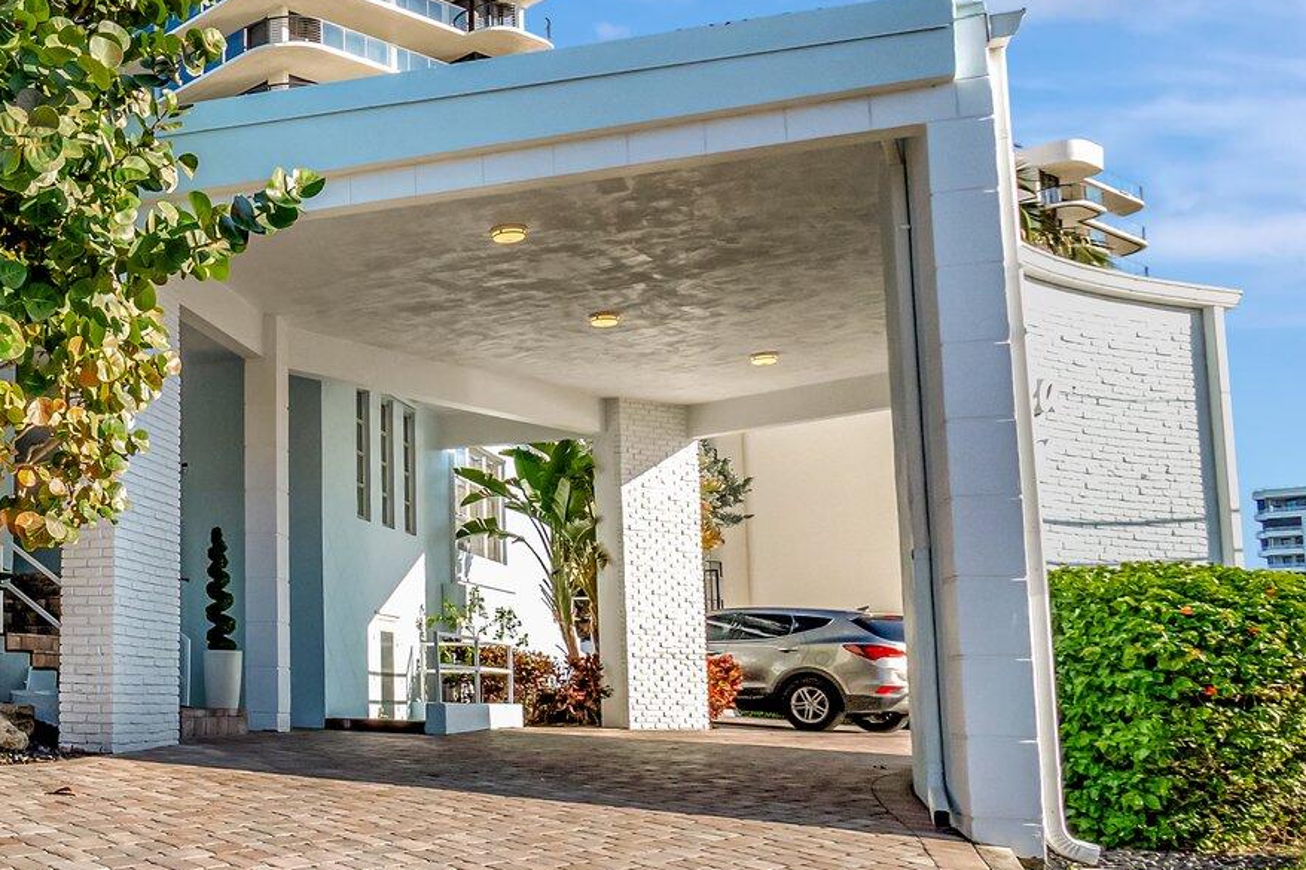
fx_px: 1269
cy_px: 381
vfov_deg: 37.8
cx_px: -74
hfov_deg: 44.0
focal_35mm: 35
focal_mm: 10
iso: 1000
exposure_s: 1/4000
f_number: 8
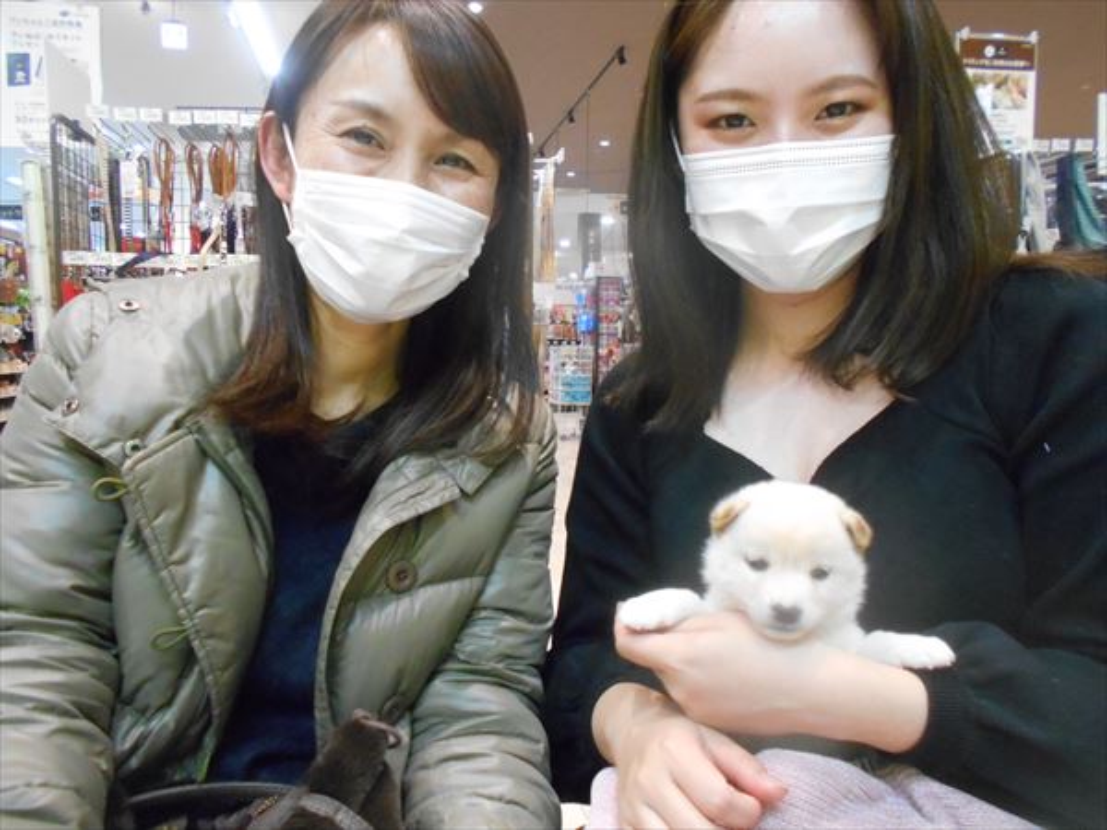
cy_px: 415
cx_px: 554
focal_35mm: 26
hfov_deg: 67.3
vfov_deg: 53.1
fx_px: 831
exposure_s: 1/60
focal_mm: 4.6
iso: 800
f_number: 3.2
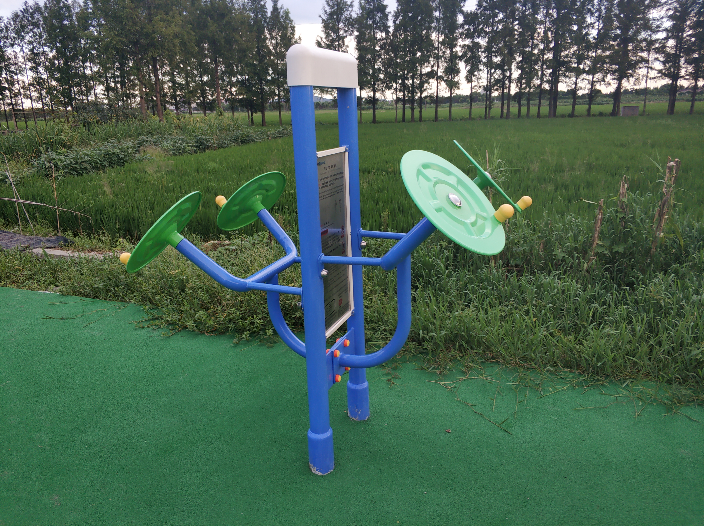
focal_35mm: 27
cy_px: 263
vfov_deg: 51.3
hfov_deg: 65.4
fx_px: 549
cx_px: 352
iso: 147
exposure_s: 1/209
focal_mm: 3.82
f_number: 1.8
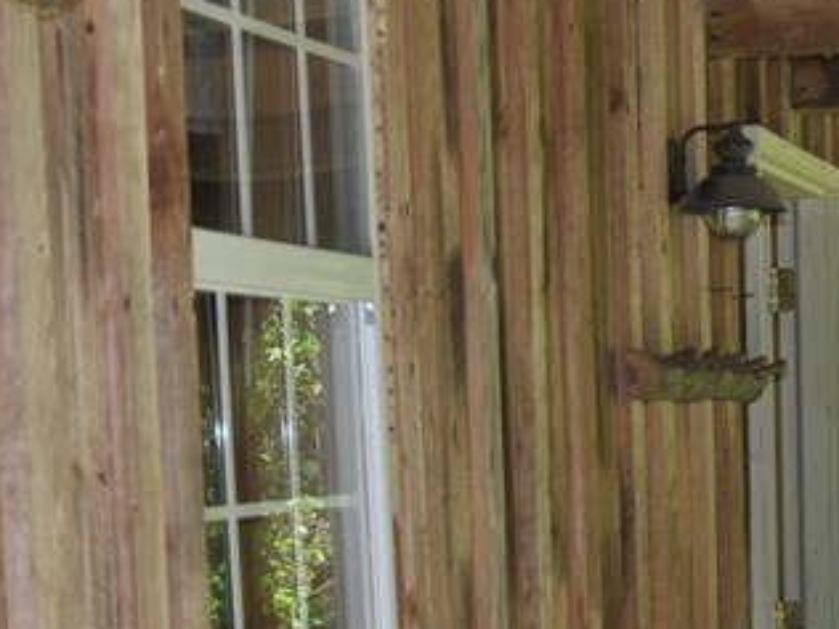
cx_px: 414
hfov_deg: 18.0
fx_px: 2642
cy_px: 812
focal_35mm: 109
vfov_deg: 13.1
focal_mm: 22
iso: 200
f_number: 3.5
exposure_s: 1/200
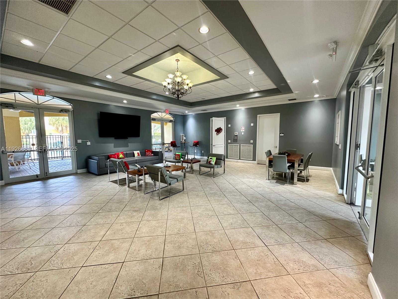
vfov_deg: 85.7
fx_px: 161
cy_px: 150
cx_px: 199
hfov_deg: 102.1
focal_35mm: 14
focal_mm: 2.22
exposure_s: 1/60
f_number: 2.2
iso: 200
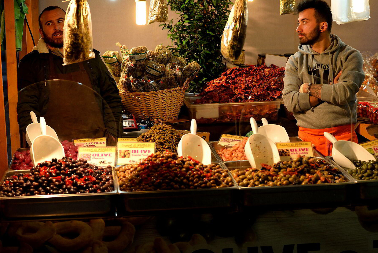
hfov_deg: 21.6
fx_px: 987
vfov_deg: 14.6
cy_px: 95
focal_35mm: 94
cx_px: 243
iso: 1600
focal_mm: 70
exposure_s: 1/320
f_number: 4.5
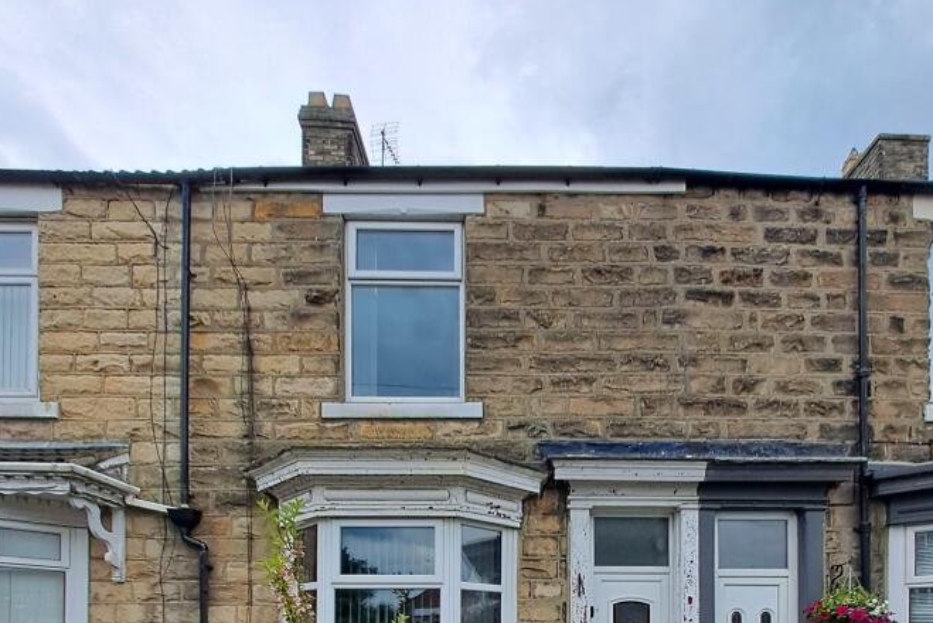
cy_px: 643
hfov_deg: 80.9
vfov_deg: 47.6
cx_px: 515
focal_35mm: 21
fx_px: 544
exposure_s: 1/1637
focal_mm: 1.42
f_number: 2.2
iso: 40
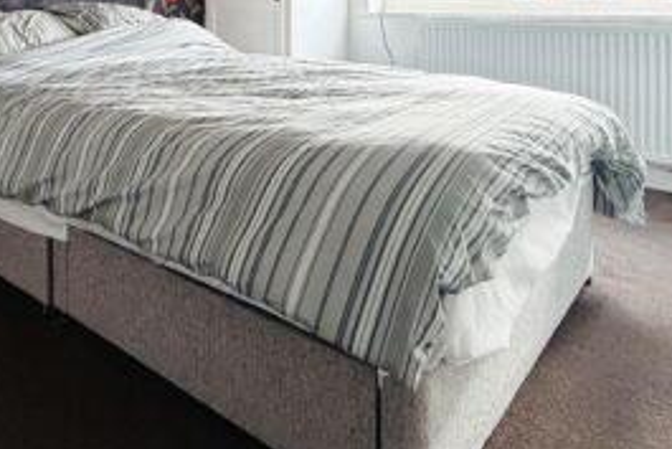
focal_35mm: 32
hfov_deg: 53.8
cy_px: -1
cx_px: 113
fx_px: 598
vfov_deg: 36.9
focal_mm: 2.22
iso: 320
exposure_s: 1/117
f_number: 2.2
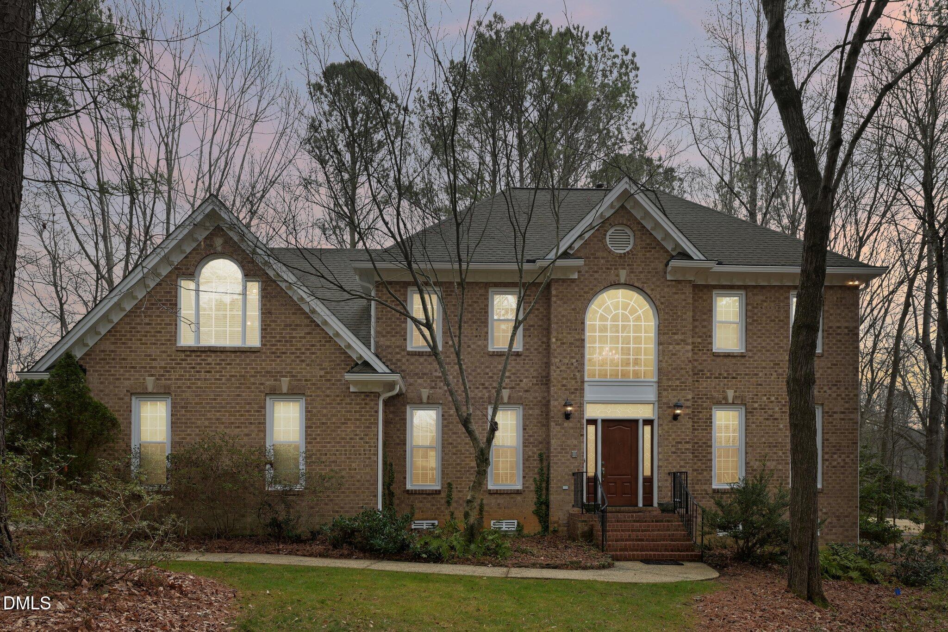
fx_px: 632
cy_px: 316
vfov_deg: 53.1
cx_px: 474
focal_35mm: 24
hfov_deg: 73.7
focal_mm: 24
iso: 200
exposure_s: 1/160
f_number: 9
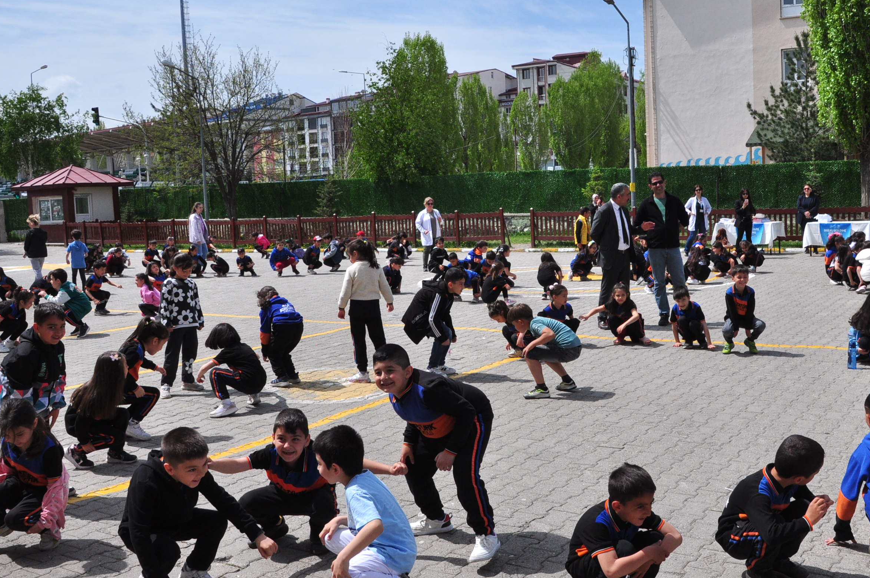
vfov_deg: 35.9
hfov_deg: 51.7
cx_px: 504
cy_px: 281
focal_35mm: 37
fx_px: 893
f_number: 13
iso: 400
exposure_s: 1/640
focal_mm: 18
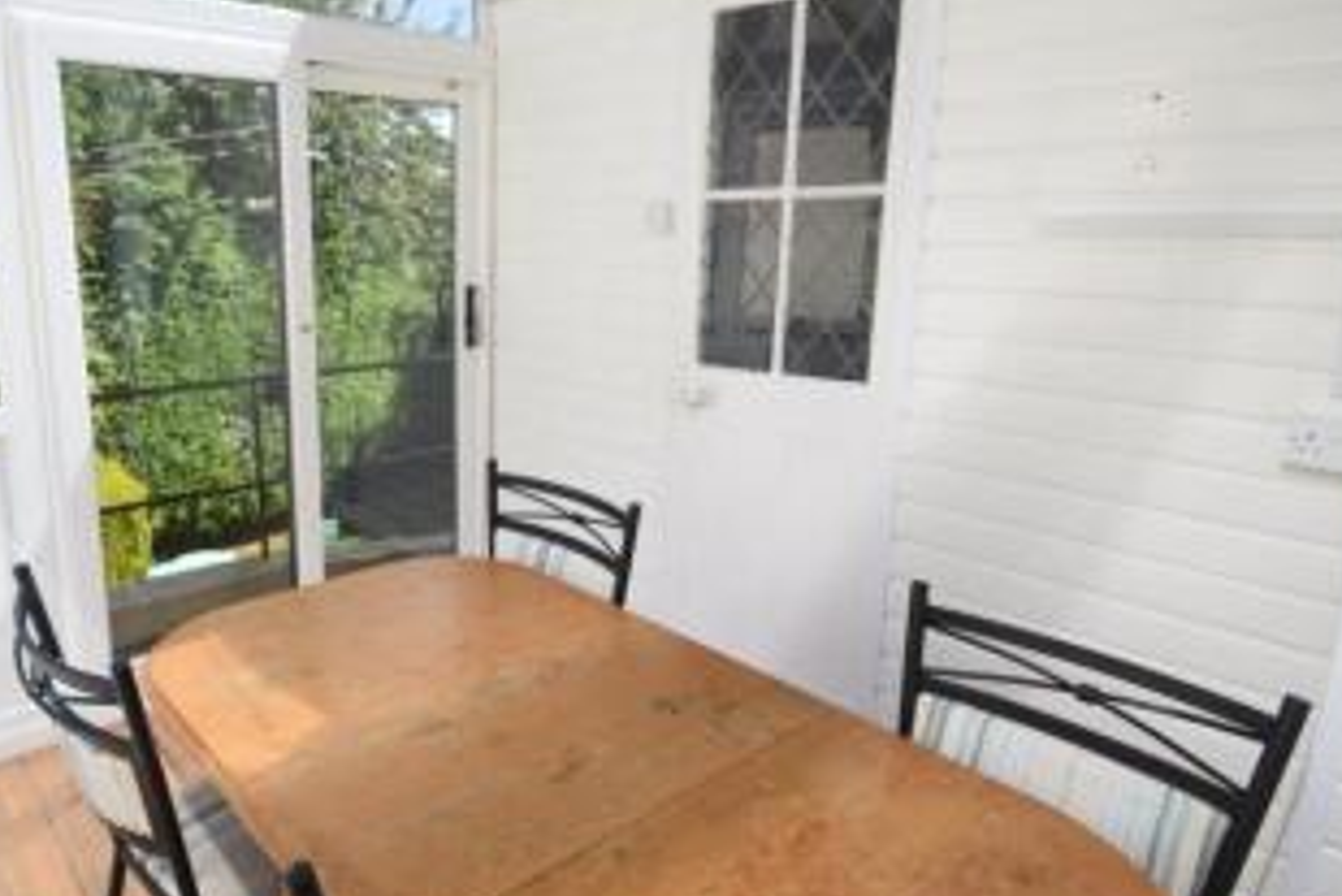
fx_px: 858
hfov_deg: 74.5
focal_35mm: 23
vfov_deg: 55.0
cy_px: 396
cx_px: 489
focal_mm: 10
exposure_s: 1/200
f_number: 7.1
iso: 100
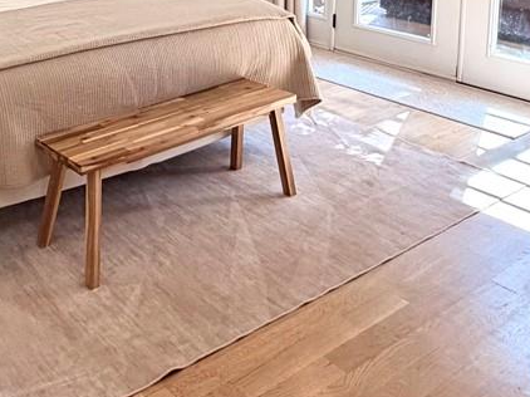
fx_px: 520
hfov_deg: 53.4
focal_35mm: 34
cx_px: 198
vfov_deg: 33.9
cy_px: -77
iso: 100
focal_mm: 2.22
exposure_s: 1/120
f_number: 2.2
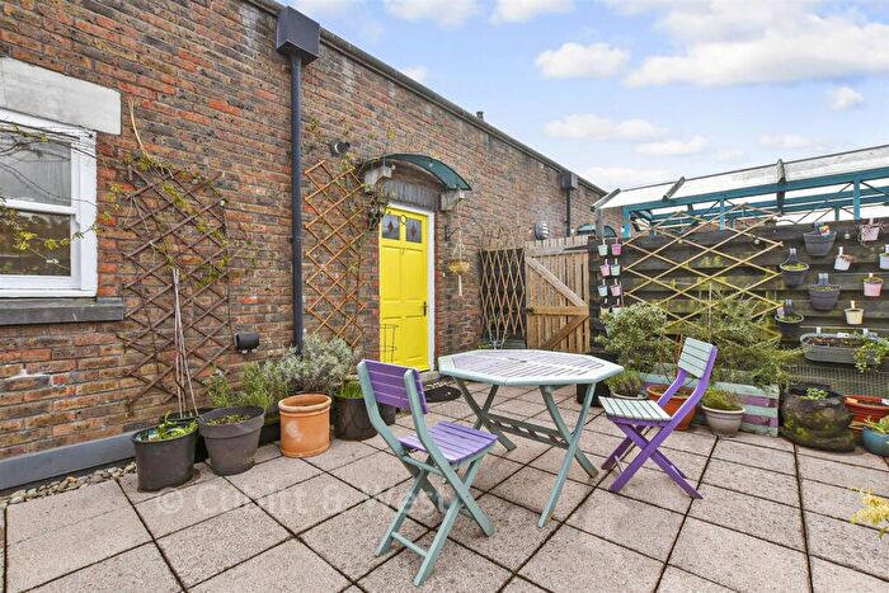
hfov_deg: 100.4
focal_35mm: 15
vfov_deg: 77.4
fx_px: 370
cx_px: 444
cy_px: 296
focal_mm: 10
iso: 160
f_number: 8
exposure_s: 1/160
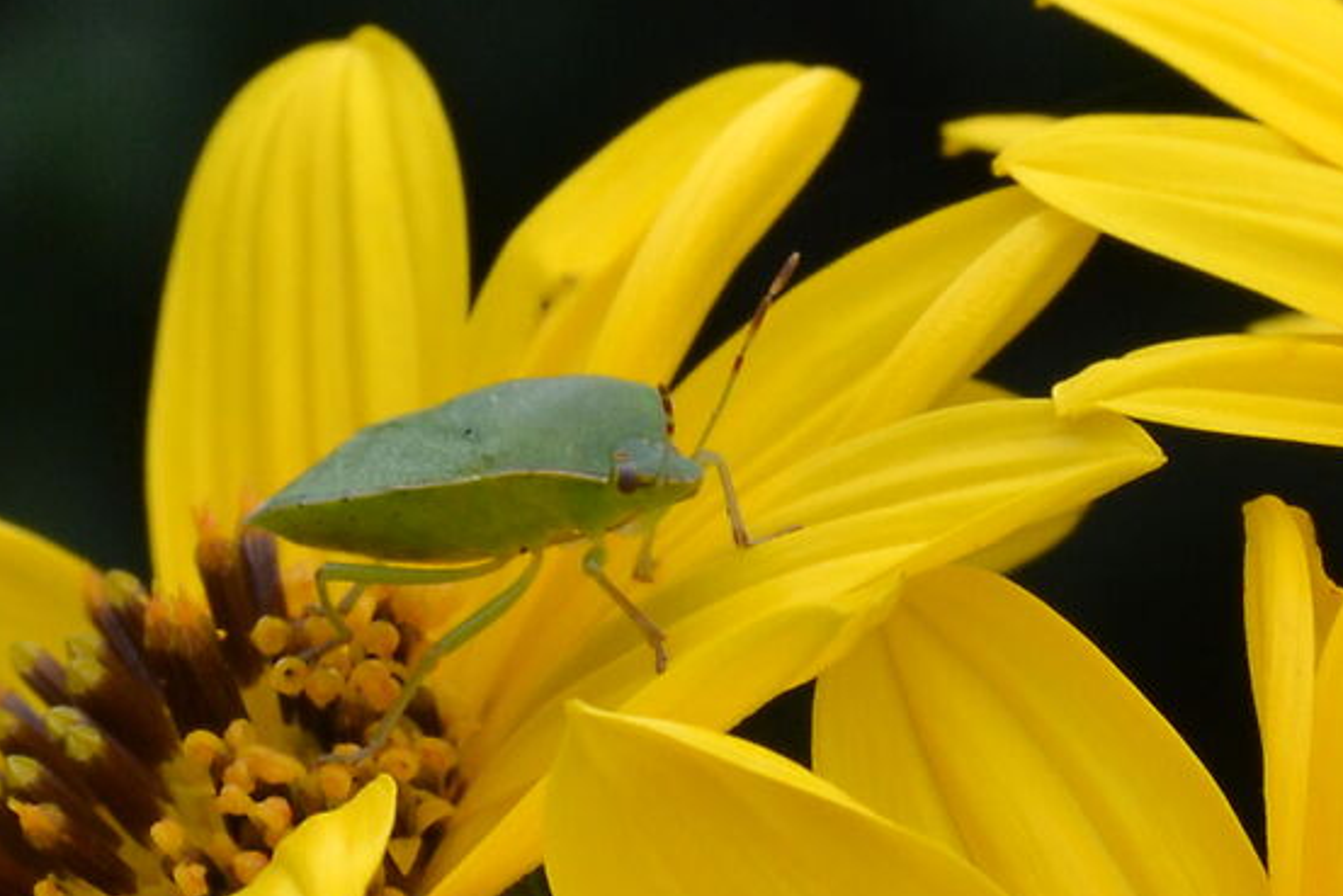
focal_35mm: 358
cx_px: 1064
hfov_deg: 5.7
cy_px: 894
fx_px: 13364
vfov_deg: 3.8
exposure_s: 1/80
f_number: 8
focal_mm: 55
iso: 400
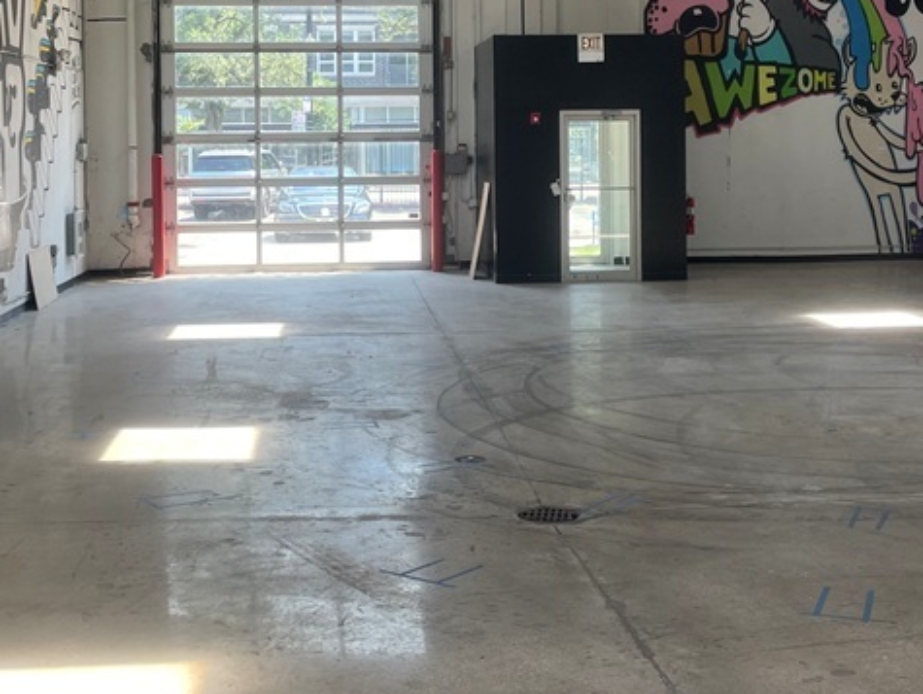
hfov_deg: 34.3
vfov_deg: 25.9
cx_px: 470
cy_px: 194
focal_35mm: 56
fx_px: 1494
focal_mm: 4.2
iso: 32
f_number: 1.6
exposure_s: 1/165
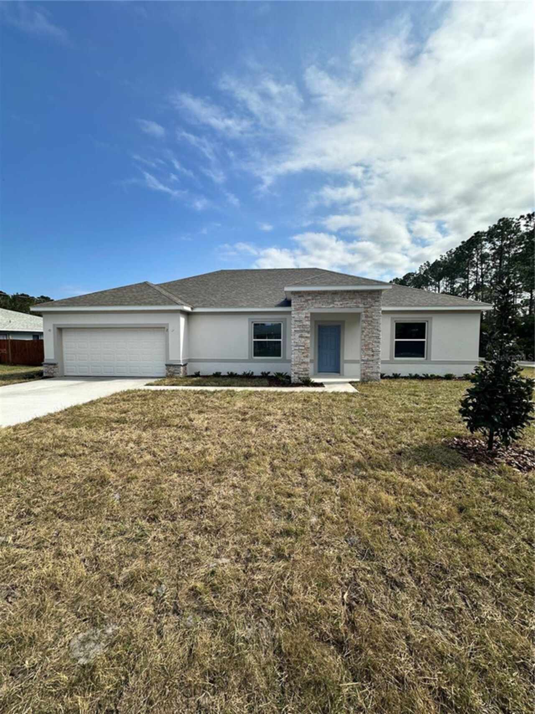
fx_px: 288
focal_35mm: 14
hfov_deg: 85.7
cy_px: 357
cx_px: 268
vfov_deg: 102.1
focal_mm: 2.22
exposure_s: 1/2132
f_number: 2.2
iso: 40
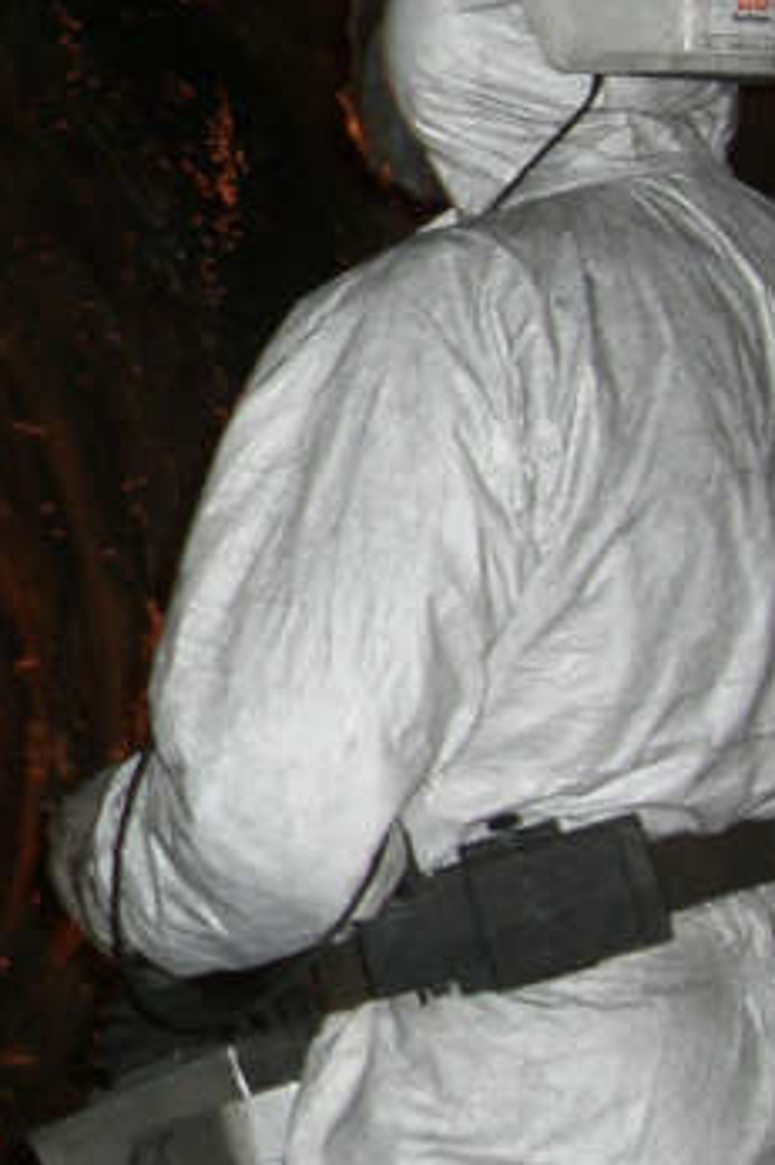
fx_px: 3685
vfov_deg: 17.9
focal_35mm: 114
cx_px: -564
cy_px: 309
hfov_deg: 11.3
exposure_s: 1/60
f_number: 2.7
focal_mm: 6.2
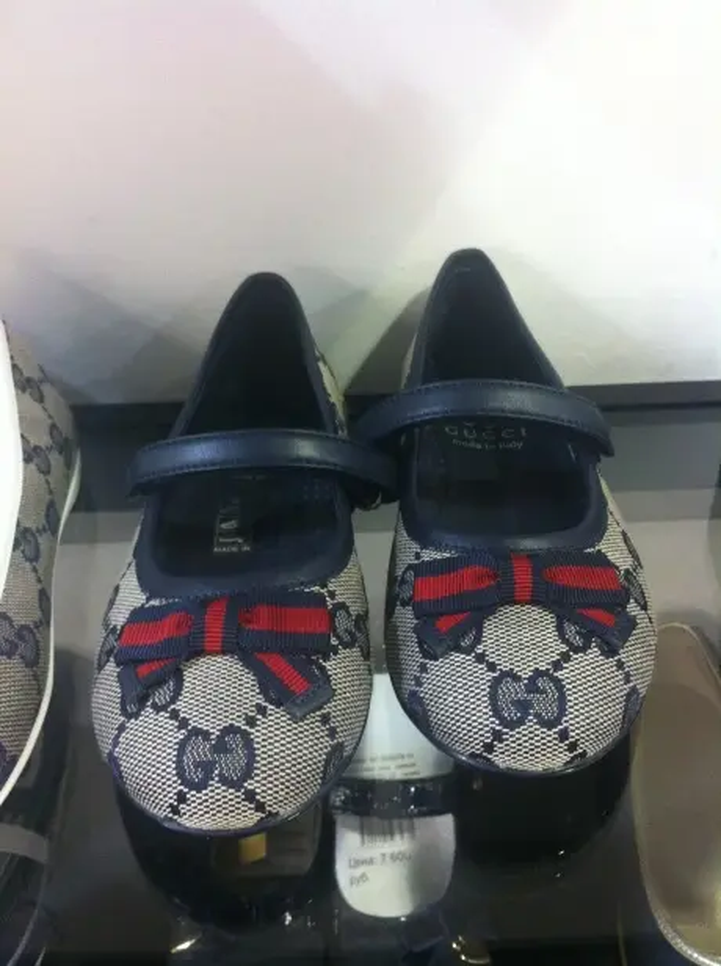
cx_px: 360
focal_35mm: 35
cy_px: 483
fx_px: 975
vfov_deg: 52.7
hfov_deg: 40.6
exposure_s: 1/17
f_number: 2.8
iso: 200
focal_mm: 3.85
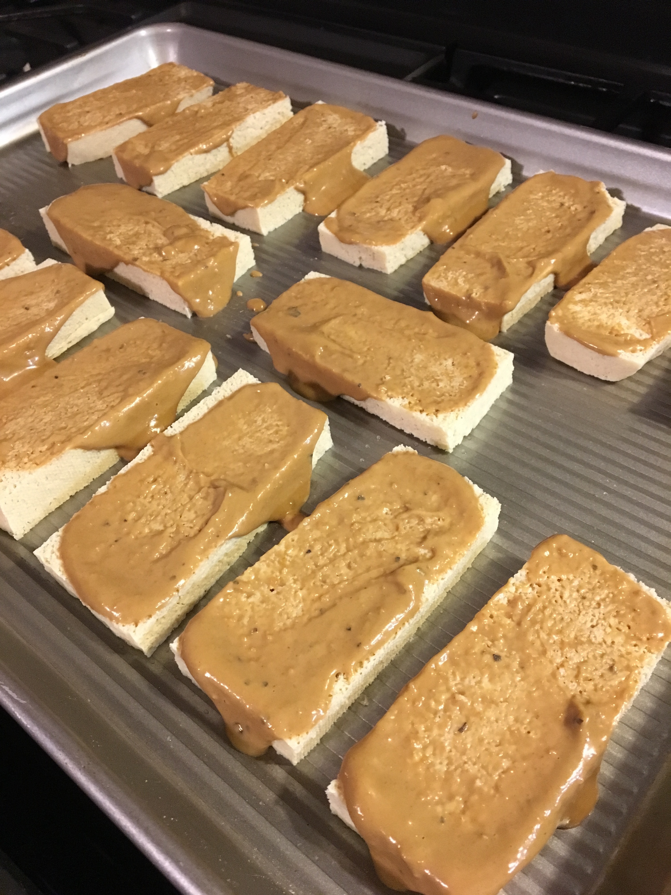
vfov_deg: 61.7
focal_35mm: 29
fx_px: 750
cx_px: 336
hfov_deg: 48.2
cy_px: 448
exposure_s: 1/15
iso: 250
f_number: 2.2
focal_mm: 4.15
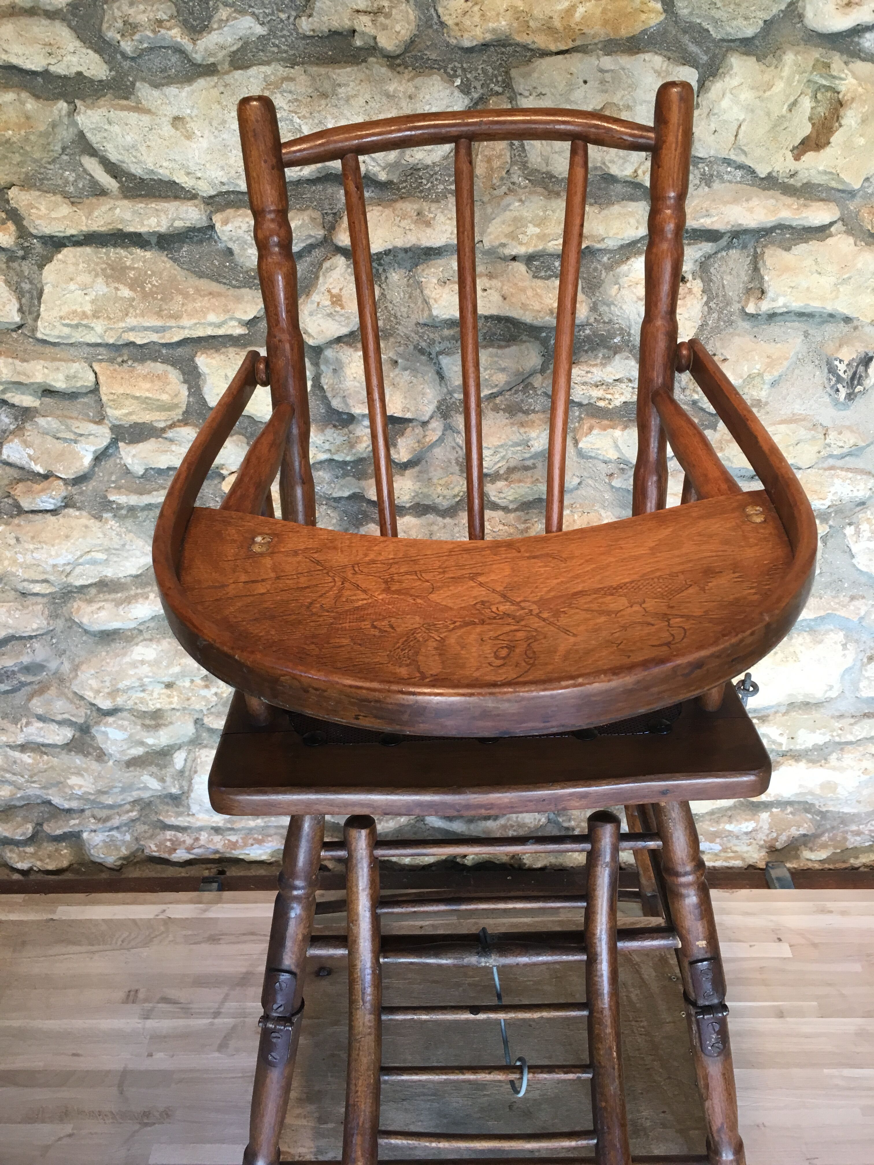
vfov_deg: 61.7
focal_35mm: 29
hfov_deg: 48.2
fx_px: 976
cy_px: 582
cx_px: 437
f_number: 2.2
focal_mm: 4.15
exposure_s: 1/33
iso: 50
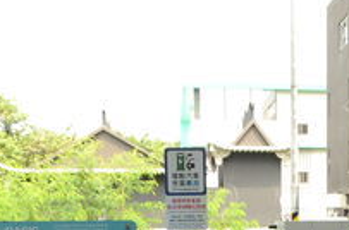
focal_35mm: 80
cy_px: 303
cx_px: 311
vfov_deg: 16.0
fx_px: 773
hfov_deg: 24.7
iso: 400
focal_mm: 18
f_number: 6.3
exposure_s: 1/160
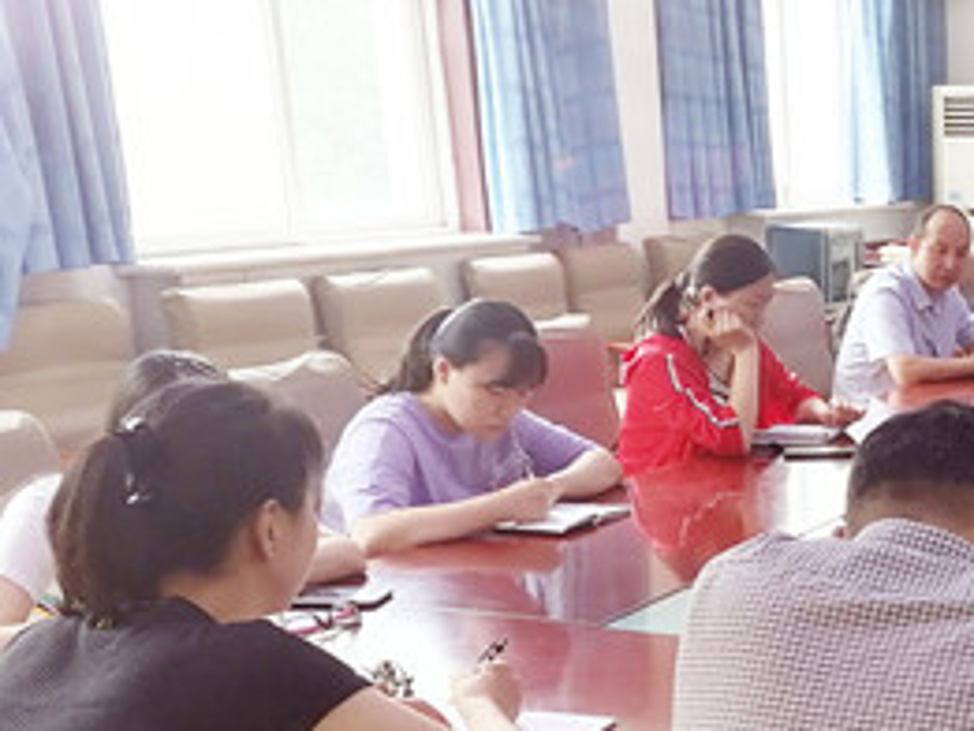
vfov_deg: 23.3
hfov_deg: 29.0
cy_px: 597
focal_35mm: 62
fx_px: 1745
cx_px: 1000
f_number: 1.8
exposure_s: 1/33.3
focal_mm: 5.3
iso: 160
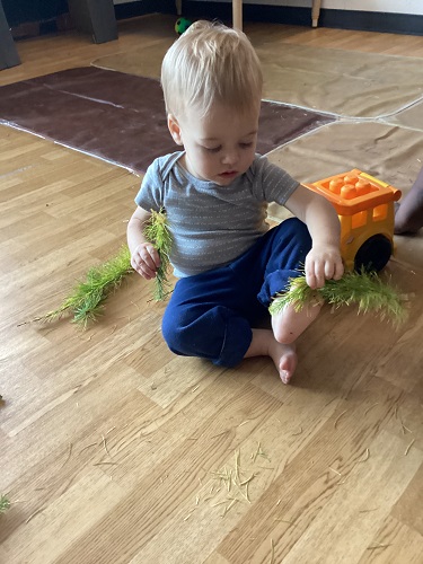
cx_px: 212
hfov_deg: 45.4
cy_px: 282
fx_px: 505
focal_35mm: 31
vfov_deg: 58.4
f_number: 2.4
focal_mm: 3.3
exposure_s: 1/33
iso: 400
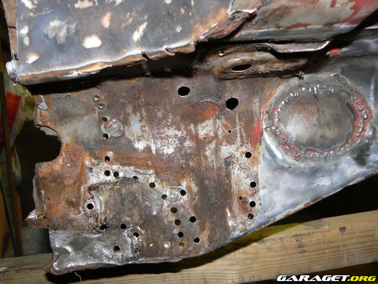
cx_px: 189
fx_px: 393
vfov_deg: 39.7
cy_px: 142
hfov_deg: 51.4
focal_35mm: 36
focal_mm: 6
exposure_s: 1/30
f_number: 2.8
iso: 100
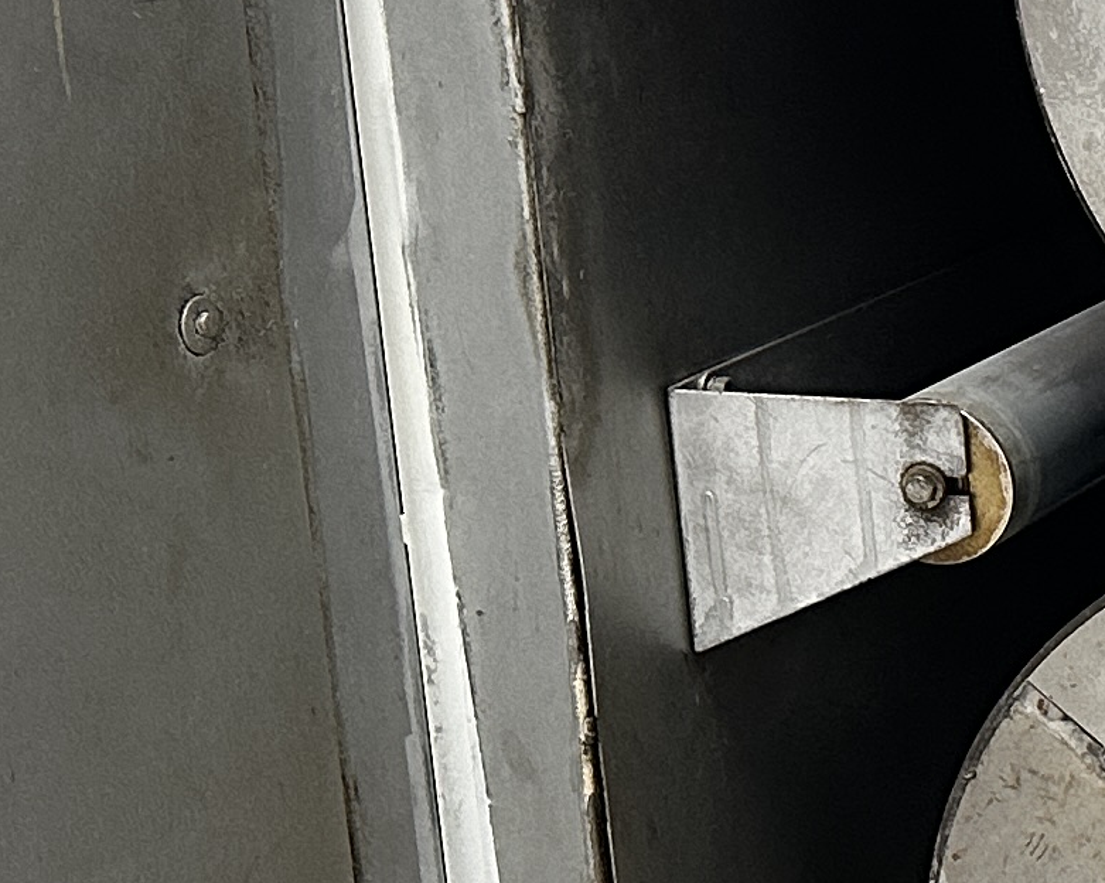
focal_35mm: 121
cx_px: 2063
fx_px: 3955
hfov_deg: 13.9
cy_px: 695
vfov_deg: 12.7
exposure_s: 1/50
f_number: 1.78
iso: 250
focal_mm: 6.86
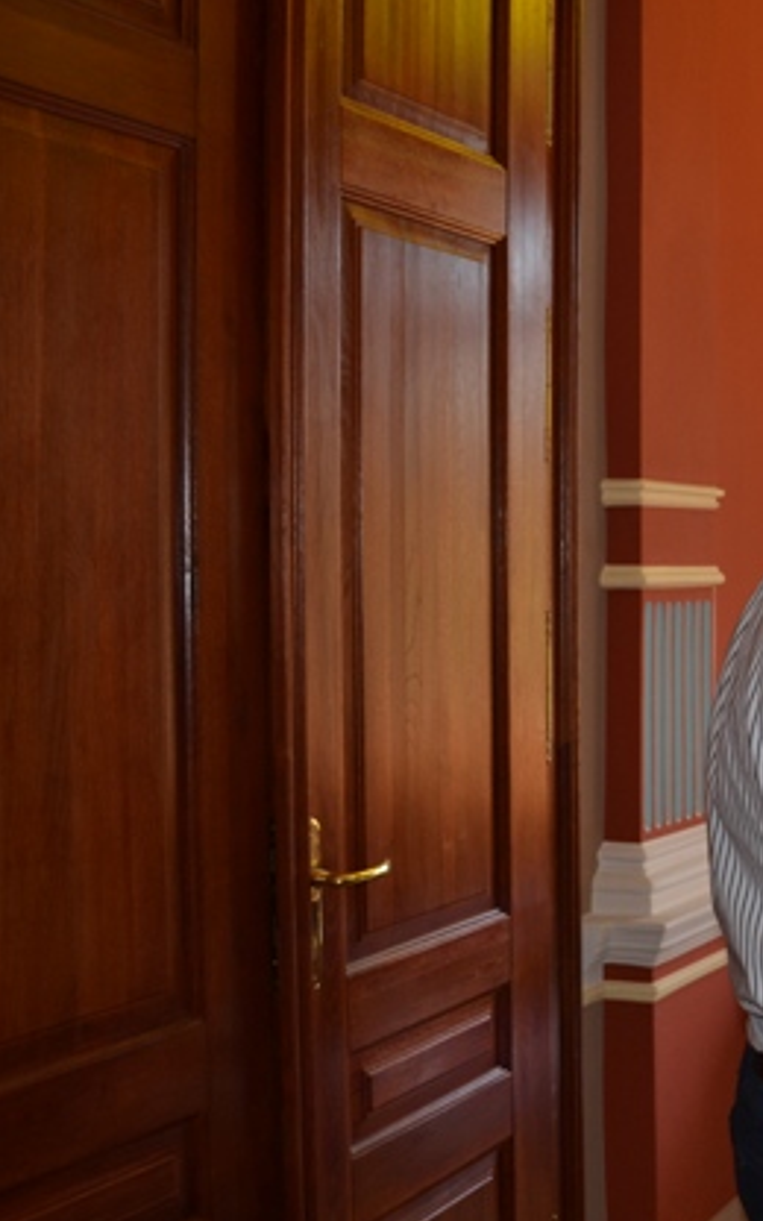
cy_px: 618
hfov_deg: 24.8
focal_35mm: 47
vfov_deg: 42.6
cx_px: 916
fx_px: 1564
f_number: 4
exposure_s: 1/125
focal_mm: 20
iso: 400
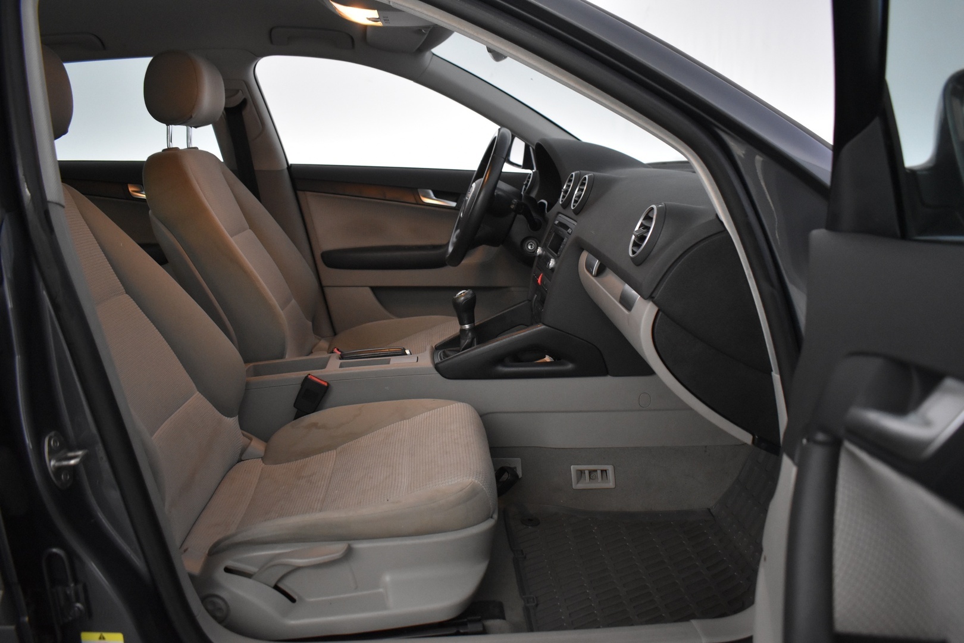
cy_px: 322
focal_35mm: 27
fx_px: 723
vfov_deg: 47.9
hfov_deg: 67.4
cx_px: 482
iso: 2200
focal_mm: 18
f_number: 3.5
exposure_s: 1/60
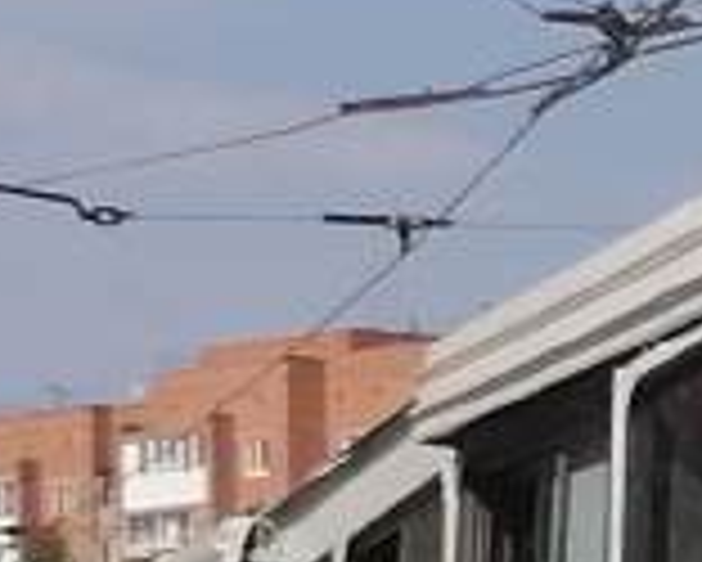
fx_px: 6923
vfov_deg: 4.6
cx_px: 1269
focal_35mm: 333
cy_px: 690
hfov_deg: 5.7
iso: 50
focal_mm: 5.3
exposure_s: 1/2500
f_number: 1.8
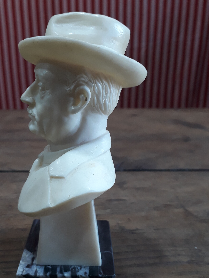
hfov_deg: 41.6
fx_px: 274
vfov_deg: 53.7
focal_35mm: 34
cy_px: 163
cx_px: 82
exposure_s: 1/33
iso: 100
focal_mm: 3.6
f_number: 1.9
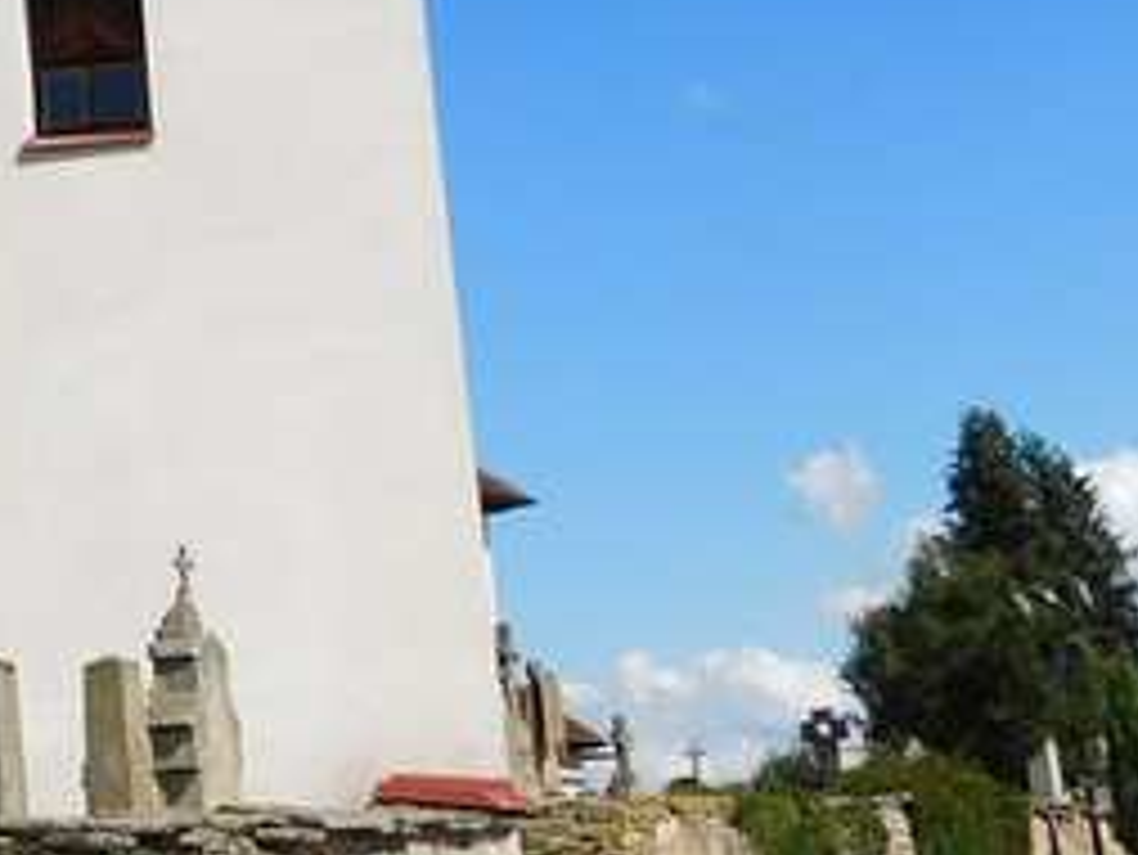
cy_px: -40
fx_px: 2993
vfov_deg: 15.9
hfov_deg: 20.5
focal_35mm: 91
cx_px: -103
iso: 125
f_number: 6
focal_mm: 4
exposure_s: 1/640
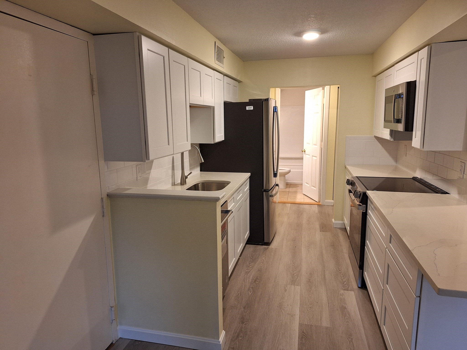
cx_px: 234
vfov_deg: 58.9
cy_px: 175
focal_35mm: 23
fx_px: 310
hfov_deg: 73.9
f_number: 1.8
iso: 160
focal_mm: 5.54
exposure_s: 1/40
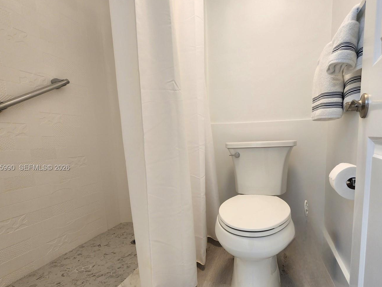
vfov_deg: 77.5
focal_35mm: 16
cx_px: 213
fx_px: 177
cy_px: 168
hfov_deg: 94.1
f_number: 2.2
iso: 125
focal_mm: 2.2
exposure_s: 1/60.2
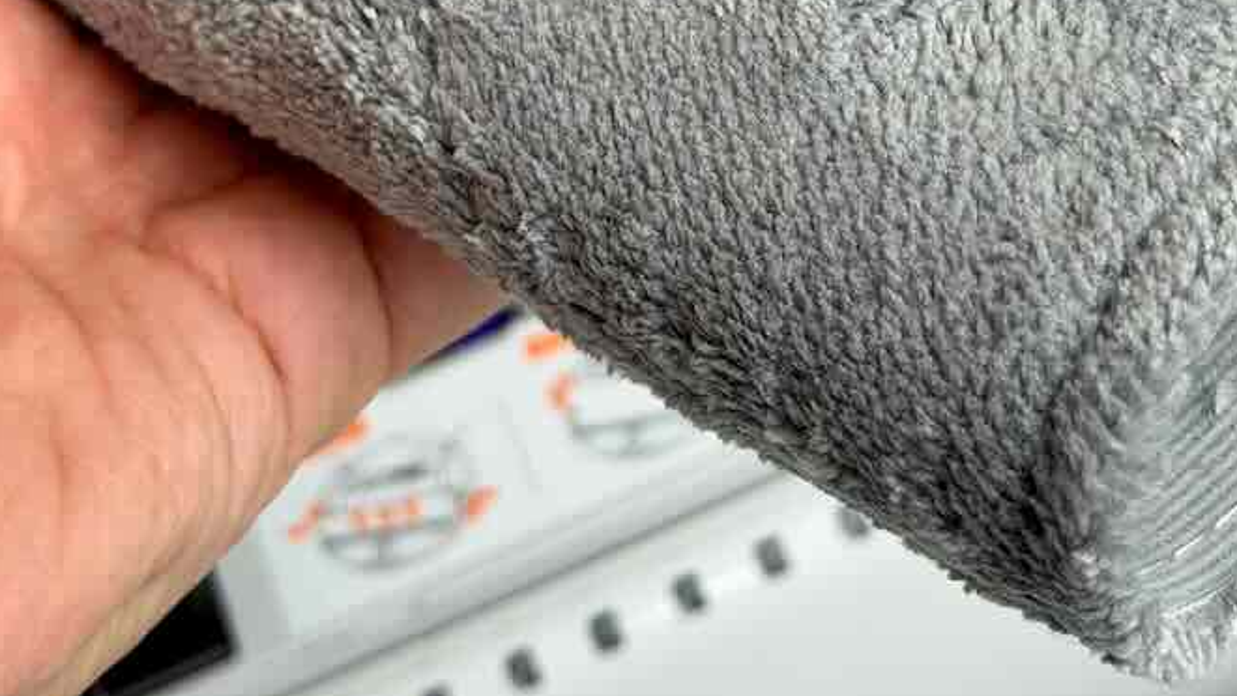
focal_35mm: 95
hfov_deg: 22.5
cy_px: -51
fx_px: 3116
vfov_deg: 12.5
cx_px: 633
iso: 50
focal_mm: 6.76
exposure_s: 1/140
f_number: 1.78
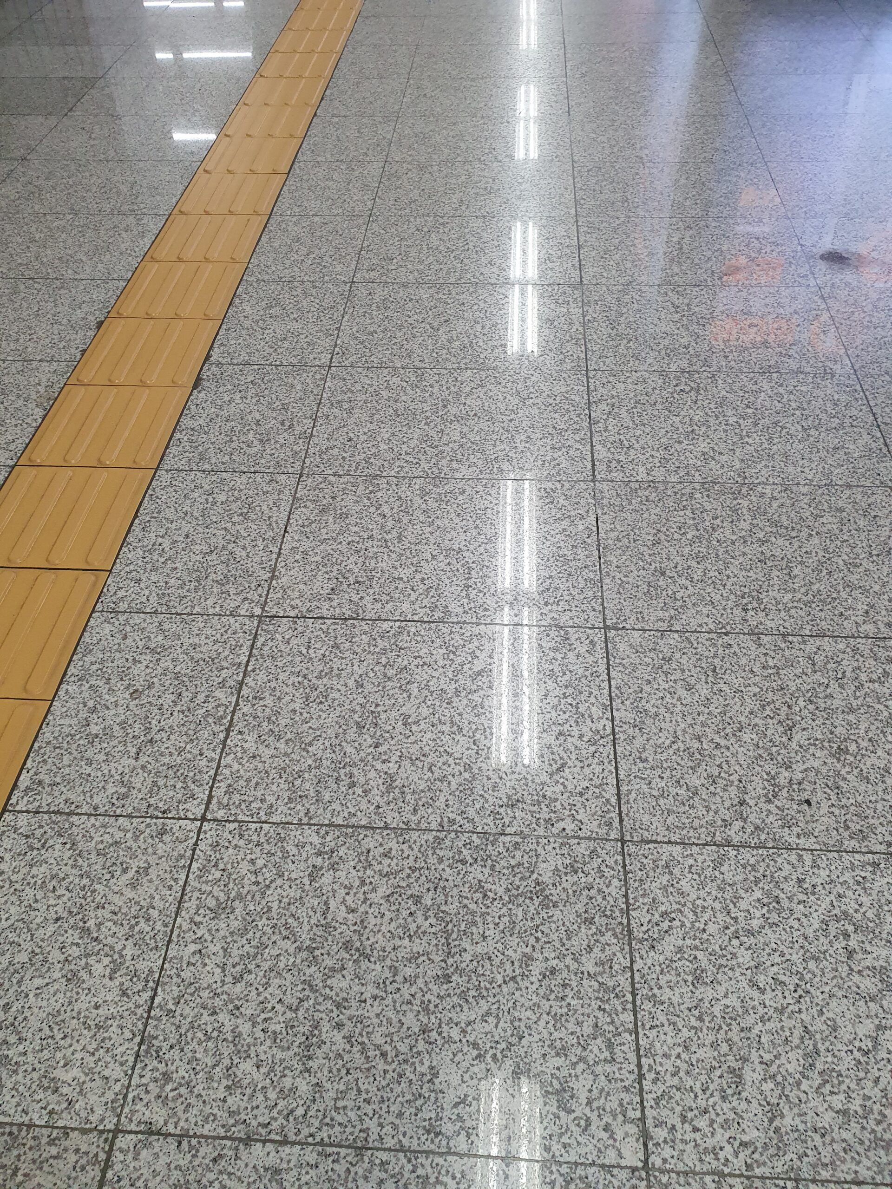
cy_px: 594
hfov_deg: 53.1
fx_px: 893
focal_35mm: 26
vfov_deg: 67.3
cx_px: 446
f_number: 2.4
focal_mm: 4.32
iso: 320
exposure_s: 1/120
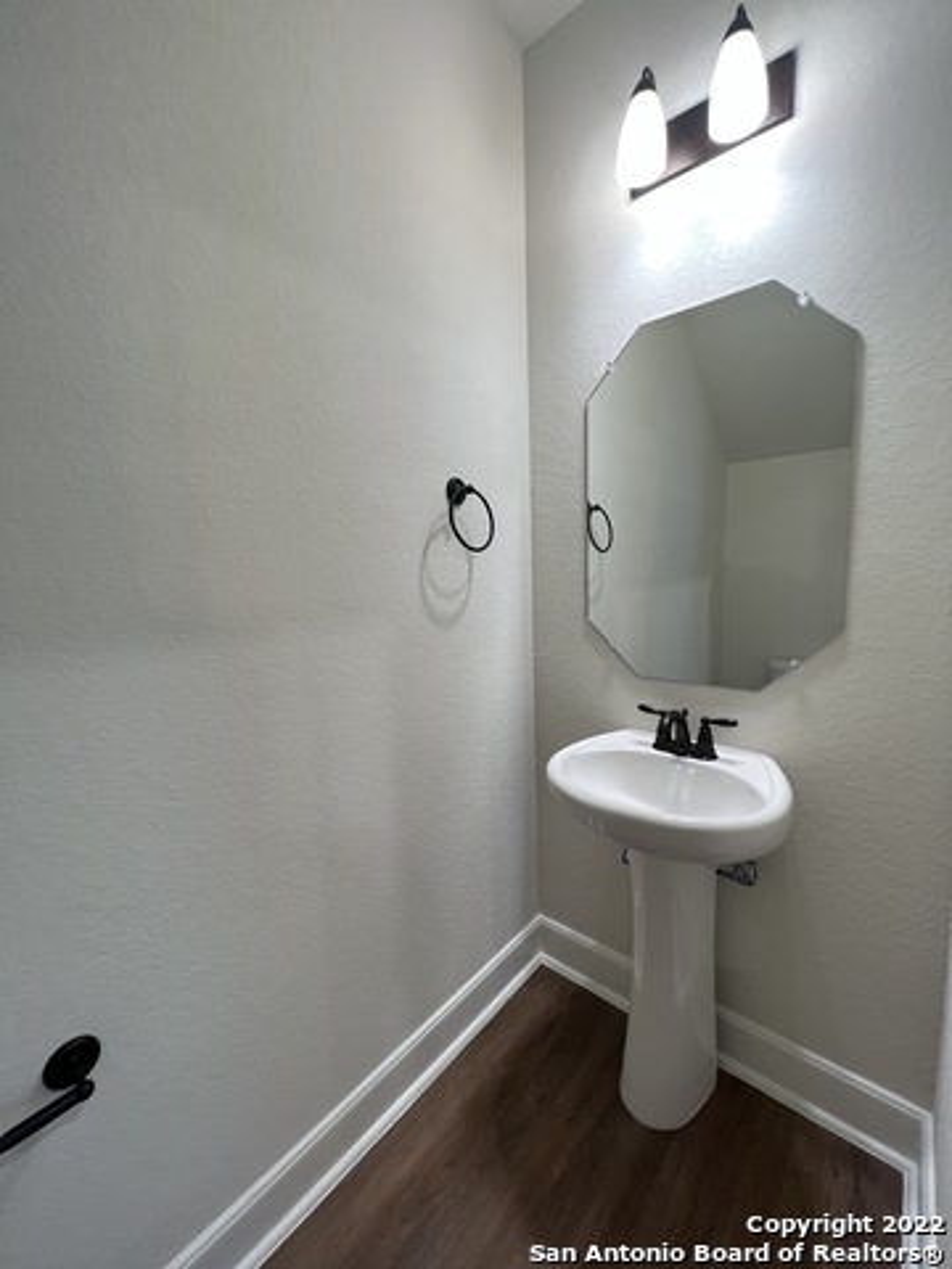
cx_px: 476
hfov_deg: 89.9
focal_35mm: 13
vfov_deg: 106.2
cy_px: 634
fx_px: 477
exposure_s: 1/60
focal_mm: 1.57
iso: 200
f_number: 1.8
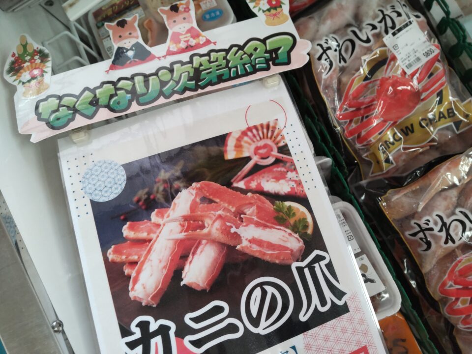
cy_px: 177
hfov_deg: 71.6
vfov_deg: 56.8
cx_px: 236
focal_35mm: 24
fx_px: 327
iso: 208
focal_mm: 3.43
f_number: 2
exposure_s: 1/60
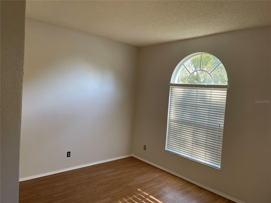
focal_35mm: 25
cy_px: 102
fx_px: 196
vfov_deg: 54.9
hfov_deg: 69.4
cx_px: 136
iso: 100
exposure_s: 1/100
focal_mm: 5.1
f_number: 1.6
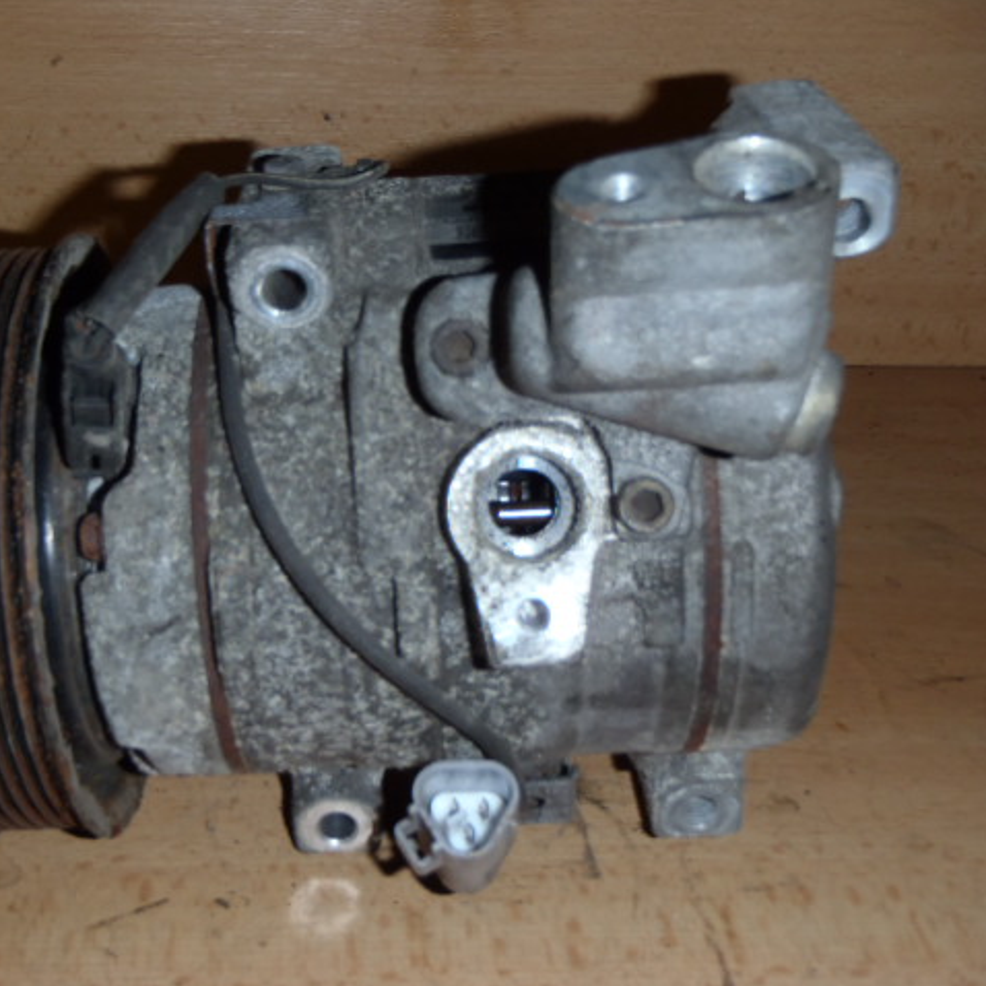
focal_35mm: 45
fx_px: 1450
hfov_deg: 37.2
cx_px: 340
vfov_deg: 37.6
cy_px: 493
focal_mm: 6.83
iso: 100
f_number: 4.6
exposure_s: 1/40
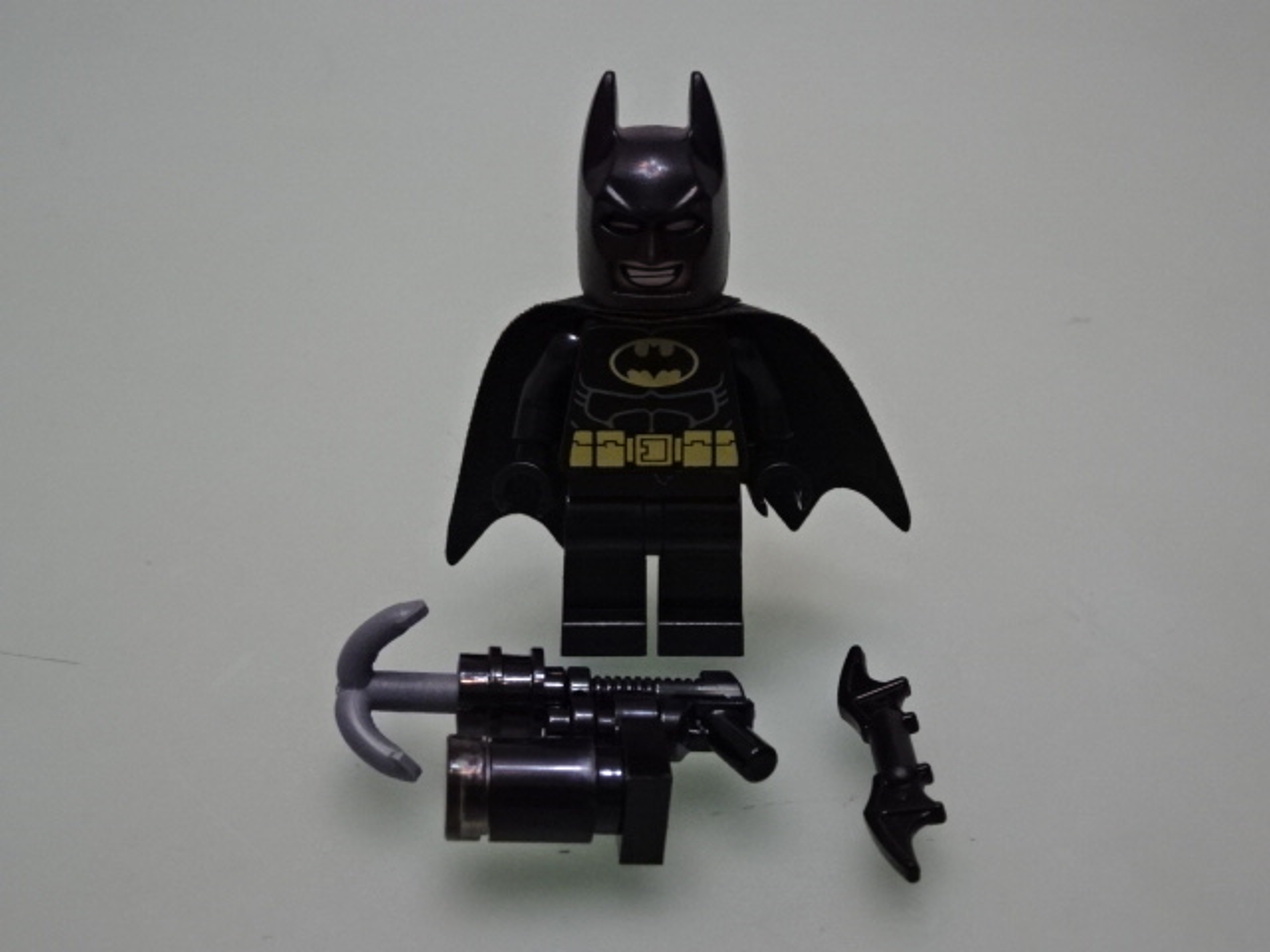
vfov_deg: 22.9
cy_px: 476
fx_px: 2348
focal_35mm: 64
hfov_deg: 30.3
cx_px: 635
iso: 800
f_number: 4.5
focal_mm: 10.95
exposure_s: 1/50
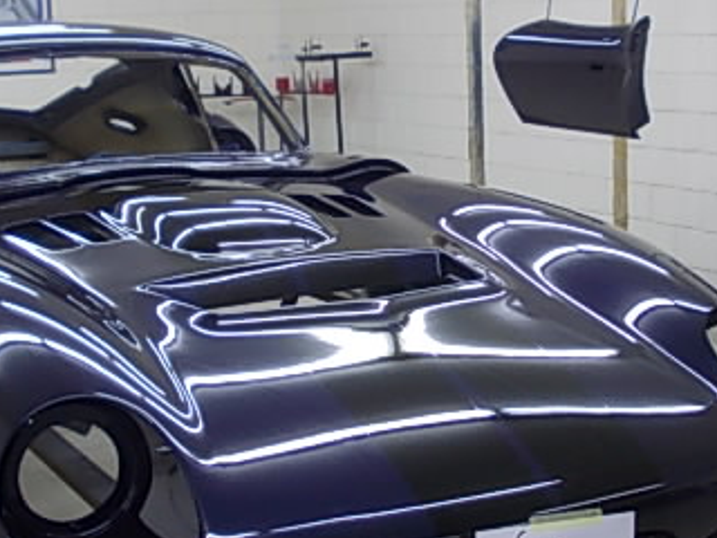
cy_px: 267
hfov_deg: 25.7
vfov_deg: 19.4
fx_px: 1574
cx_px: 388
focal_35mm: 76
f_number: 3.1
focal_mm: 5.3
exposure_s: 1/30
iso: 140
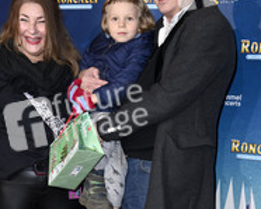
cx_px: 116
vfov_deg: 15.1
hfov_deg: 19.0
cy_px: 188
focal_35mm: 101
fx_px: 781
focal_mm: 50
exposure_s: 1/250
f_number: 5.6
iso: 1250
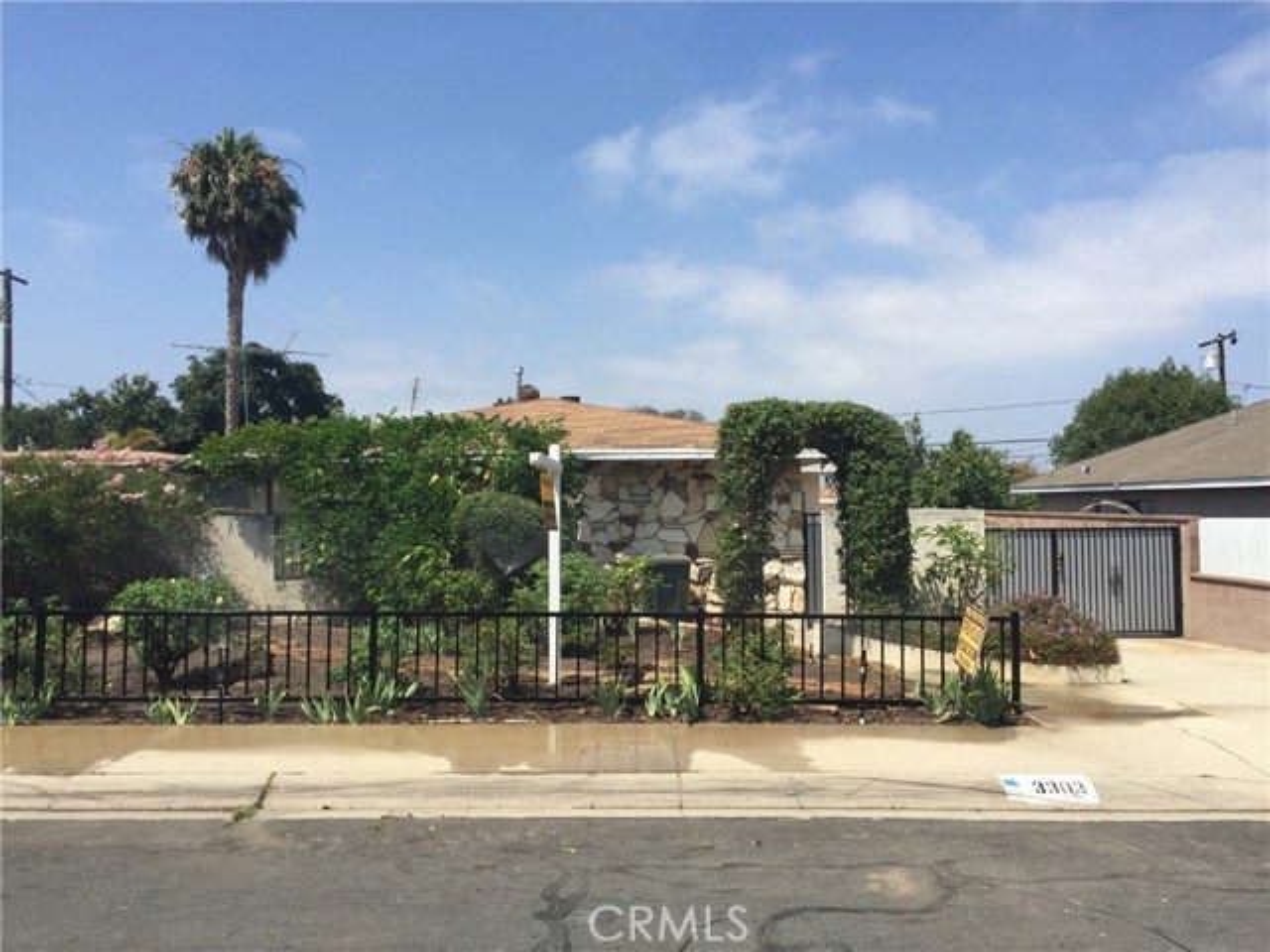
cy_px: 476
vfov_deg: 48.2
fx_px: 1064
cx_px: 635
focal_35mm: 29
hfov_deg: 61.7
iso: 32
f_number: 2.2
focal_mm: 4.15
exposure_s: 1/1980
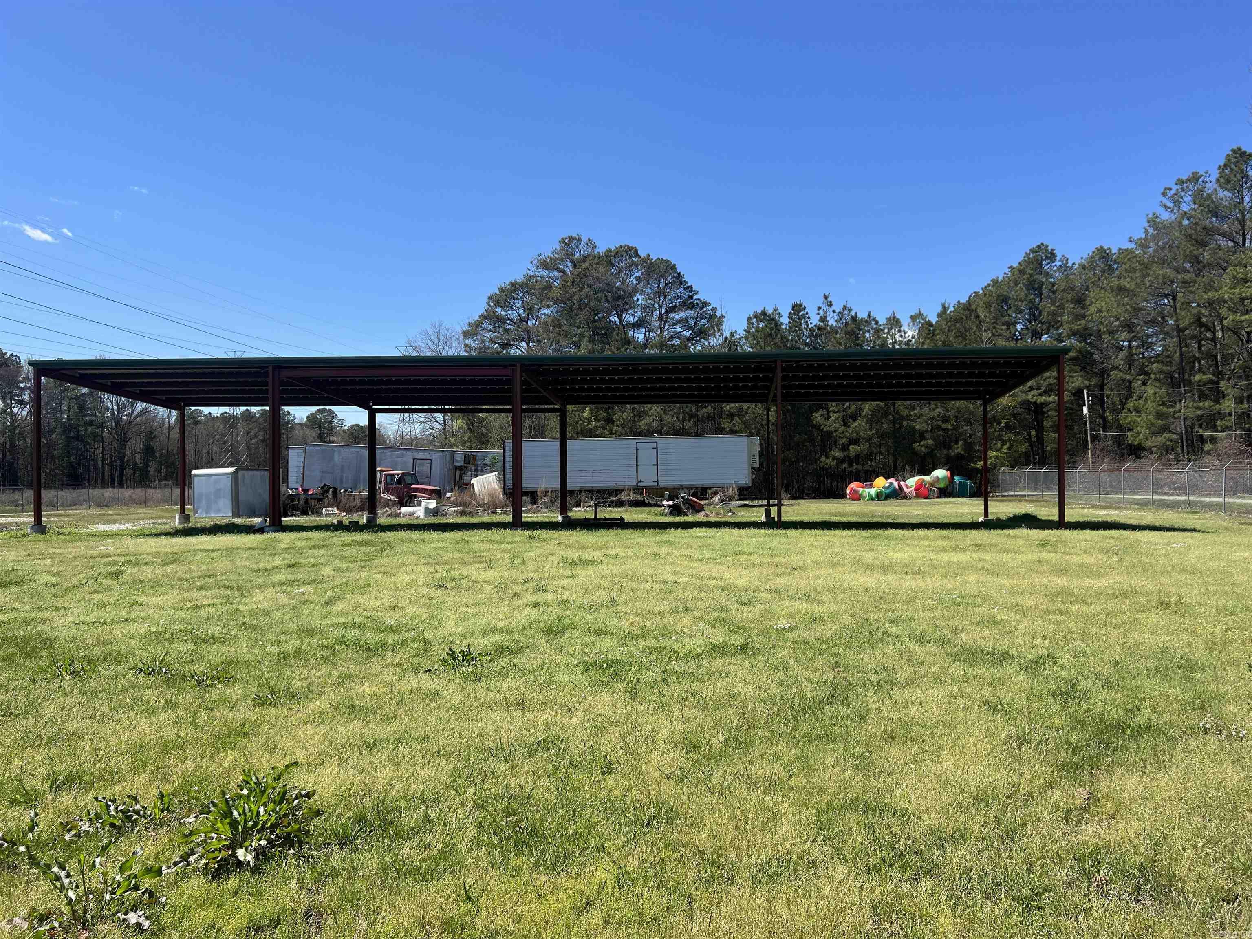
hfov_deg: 67.3
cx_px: 626
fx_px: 940
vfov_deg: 53.1
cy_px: 470
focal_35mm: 26
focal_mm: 5.7
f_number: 1.5
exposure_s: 1/3571
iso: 50
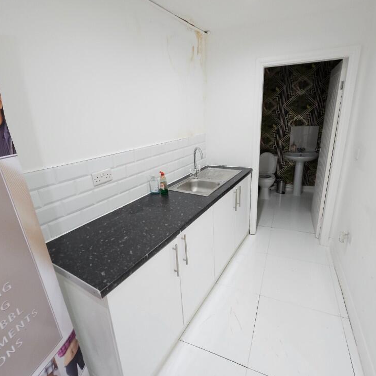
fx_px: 197
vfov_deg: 87.4
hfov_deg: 87.4
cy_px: 182
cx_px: 194
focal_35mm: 16
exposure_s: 1/33.3
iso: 320
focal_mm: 2.2
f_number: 2.2
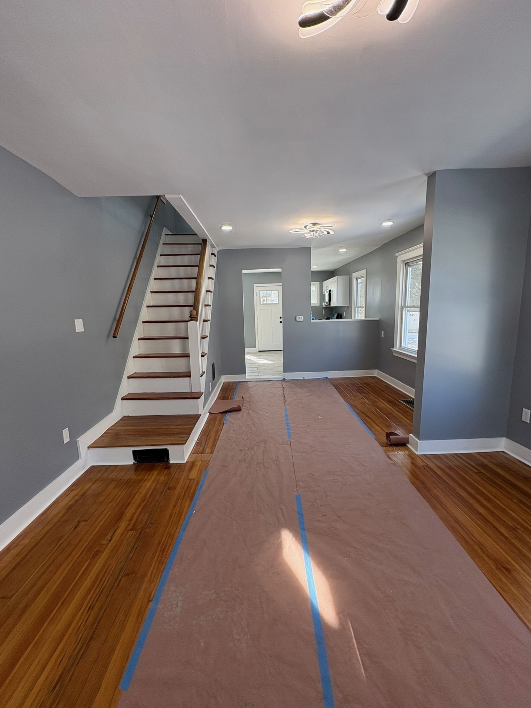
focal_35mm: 15
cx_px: 268
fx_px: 307
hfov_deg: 81.8
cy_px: 365
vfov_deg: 98.1
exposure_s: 1/131
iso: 100
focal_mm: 2.22
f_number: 2.2
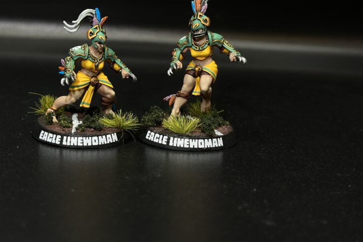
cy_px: 76
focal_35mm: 69
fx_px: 696
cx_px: 143
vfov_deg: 19.7
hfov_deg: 29.2
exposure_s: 1/100
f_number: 1.78
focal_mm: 6.86
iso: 100
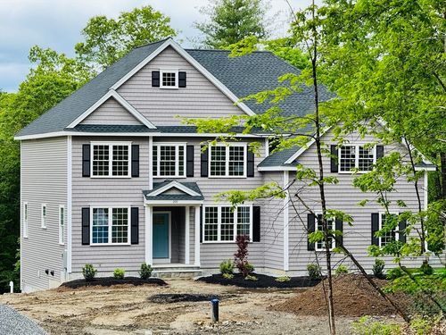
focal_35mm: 120
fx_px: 1546
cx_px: 223
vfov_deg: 12.3
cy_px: 168
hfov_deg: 16.4
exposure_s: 1/315
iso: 50
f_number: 2.8
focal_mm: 15.66
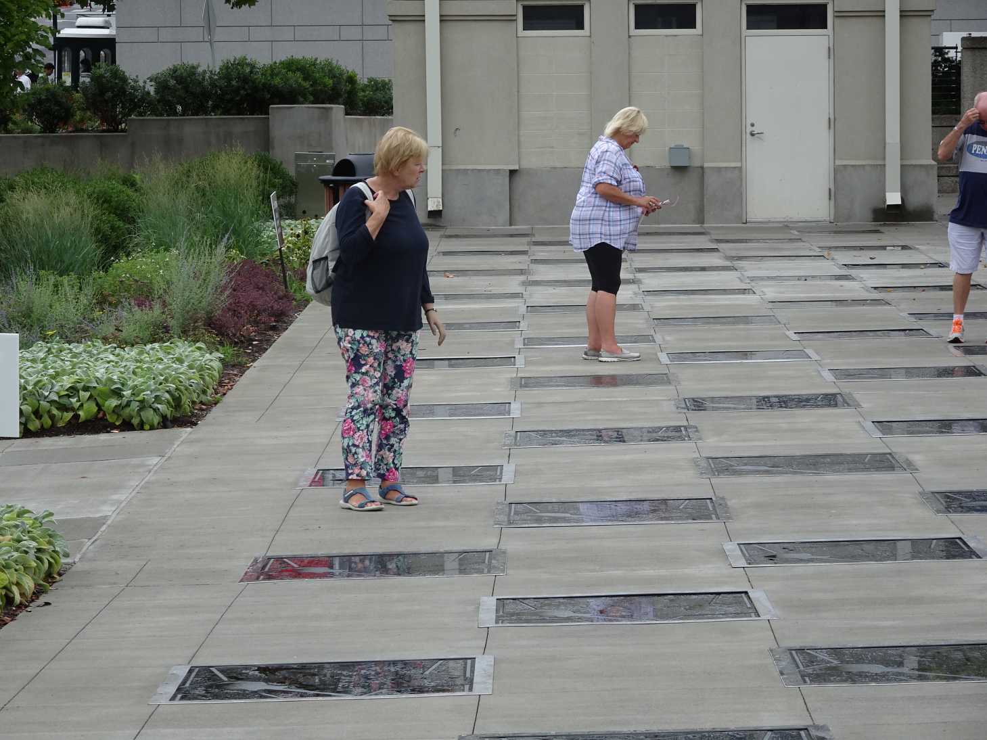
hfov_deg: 13.5
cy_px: 370
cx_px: 494
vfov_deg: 10.2
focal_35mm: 146
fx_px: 4163
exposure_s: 1/160
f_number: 5.6
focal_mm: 24.99
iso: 80
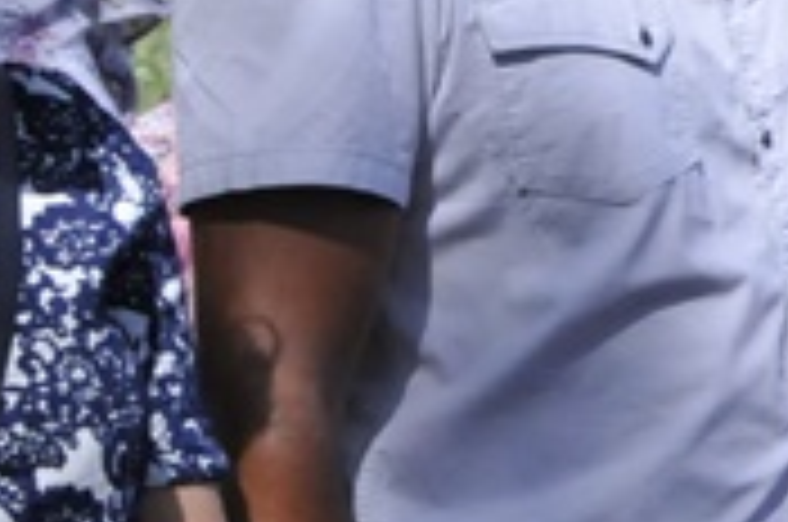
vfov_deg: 4.0
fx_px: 7472
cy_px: 238
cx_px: 2206
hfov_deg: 5.7
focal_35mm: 342
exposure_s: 1/640
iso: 800
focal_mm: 40
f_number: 13
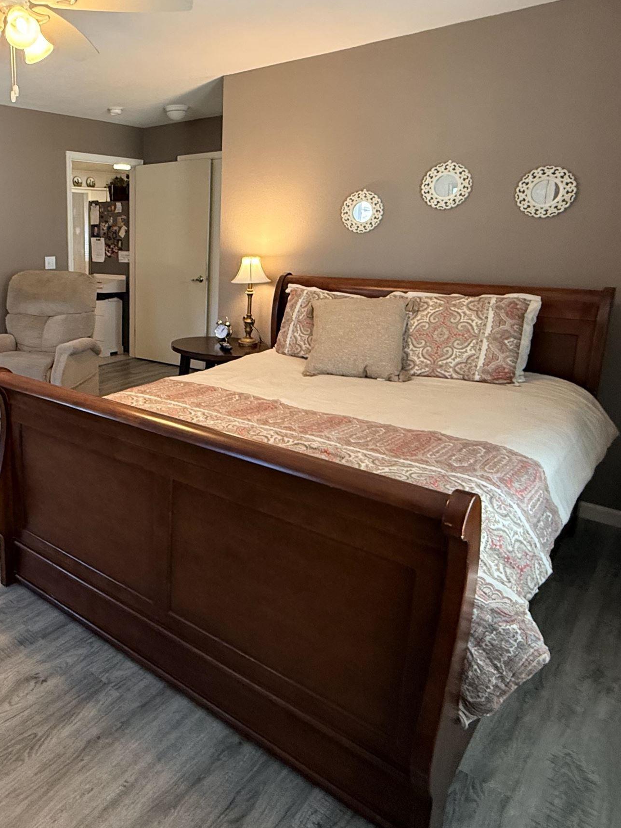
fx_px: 598
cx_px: 120
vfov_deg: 69.0
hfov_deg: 51.3
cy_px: 353
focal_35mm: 25
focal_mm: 2.22
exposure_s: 1/60
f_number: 2.2
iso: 400
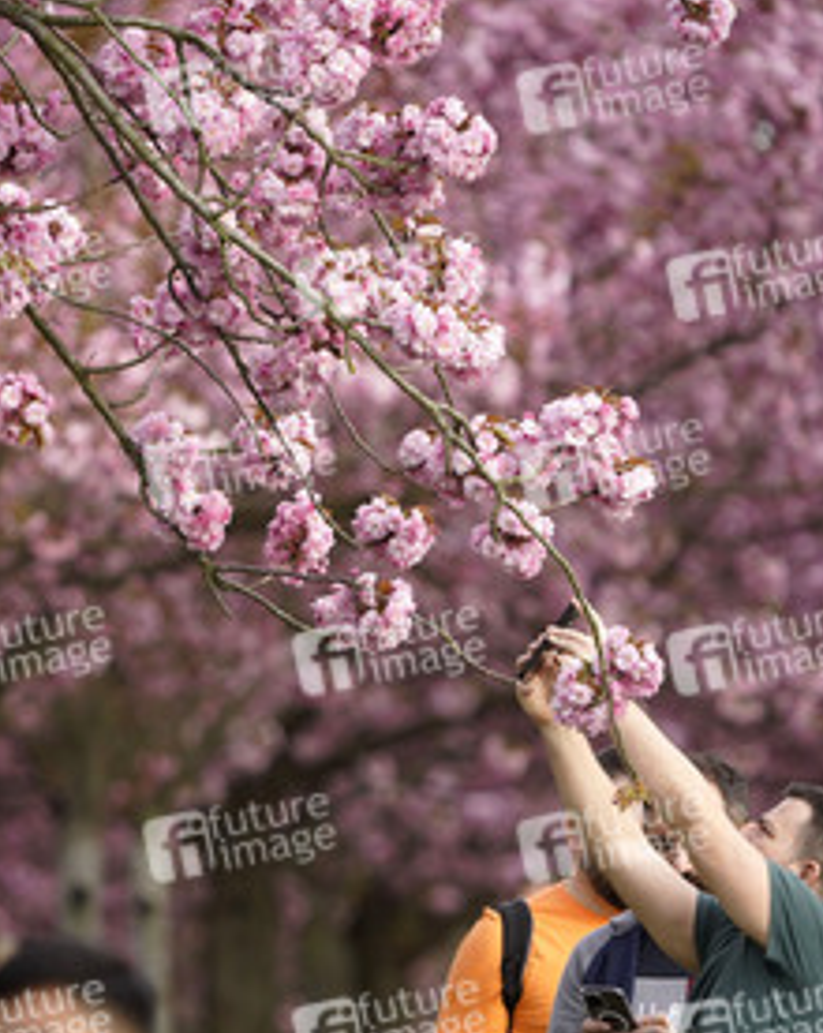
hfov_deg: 2.3
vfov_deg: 2.9
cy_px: 558
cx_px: 290
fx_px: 20140
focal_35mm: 660
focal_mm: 430
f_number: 6.3
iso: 1600
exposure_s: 1/800
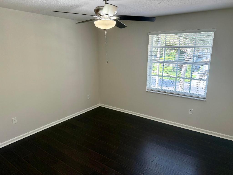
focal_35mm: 24
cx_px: 116
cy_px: 88
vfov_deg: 56.8
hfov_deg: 71.6
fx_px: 162
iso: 200
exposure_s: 1/199
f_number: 1.78
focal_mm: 6.76
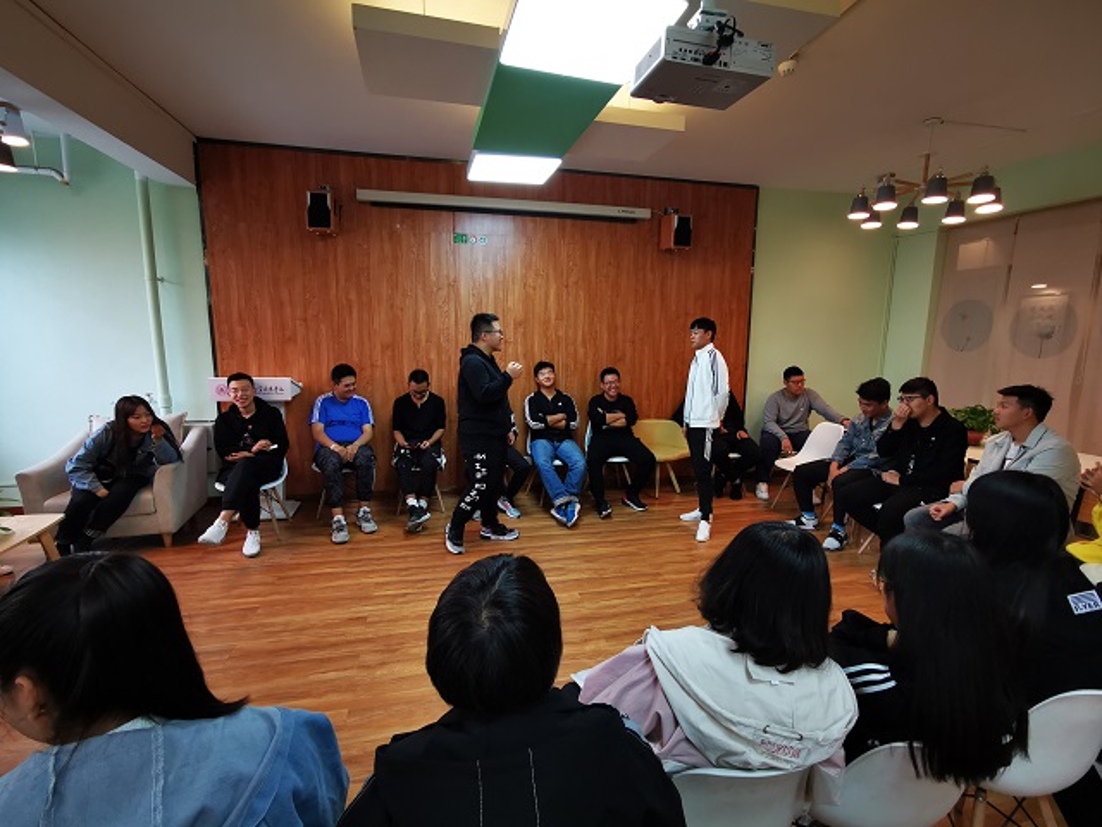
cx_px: 551
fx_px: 541
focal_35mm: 17
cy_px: 414
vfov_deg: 74.7
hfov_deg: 91.0
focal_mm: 2.26
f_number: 2.2
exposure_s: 1/33.3
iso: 200
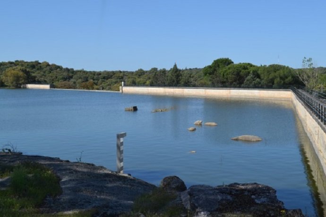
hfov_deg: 38.9
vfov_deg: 26.5
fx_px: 462
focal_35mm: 51
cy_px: 108
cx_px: 163
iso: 100
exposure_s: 1/250
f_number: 8
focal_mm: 34
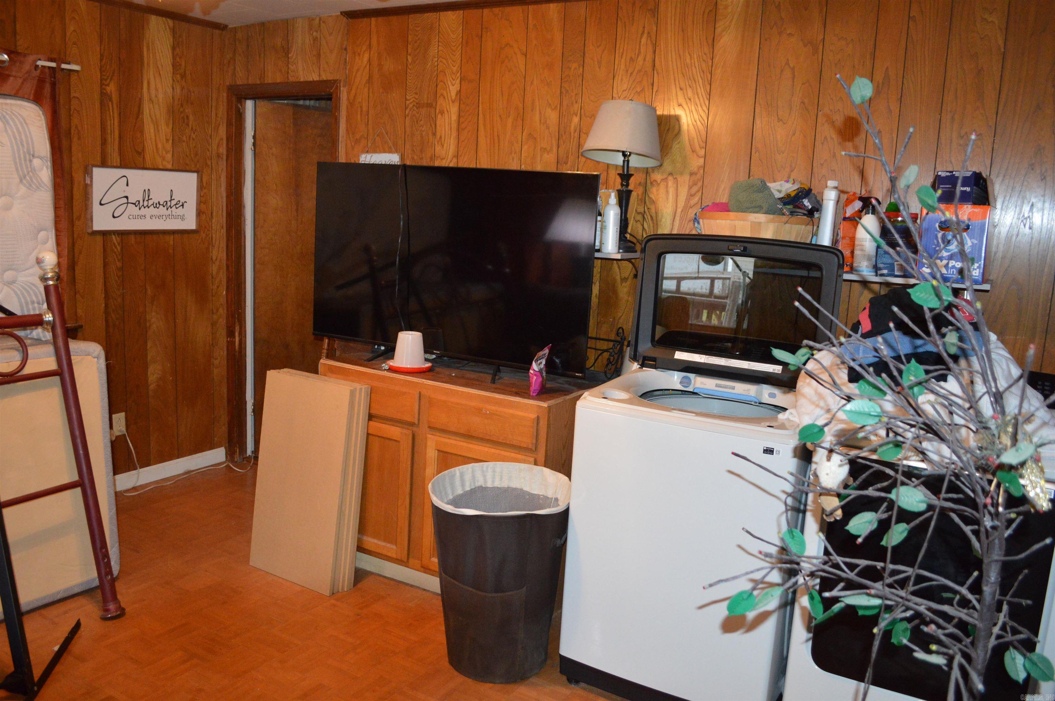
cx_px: 528
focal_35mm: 27
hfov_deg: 67.4
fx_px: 790
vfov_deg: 47.8
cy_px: 350
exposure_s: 1/60
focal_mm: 18
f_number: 3.5
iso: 2000
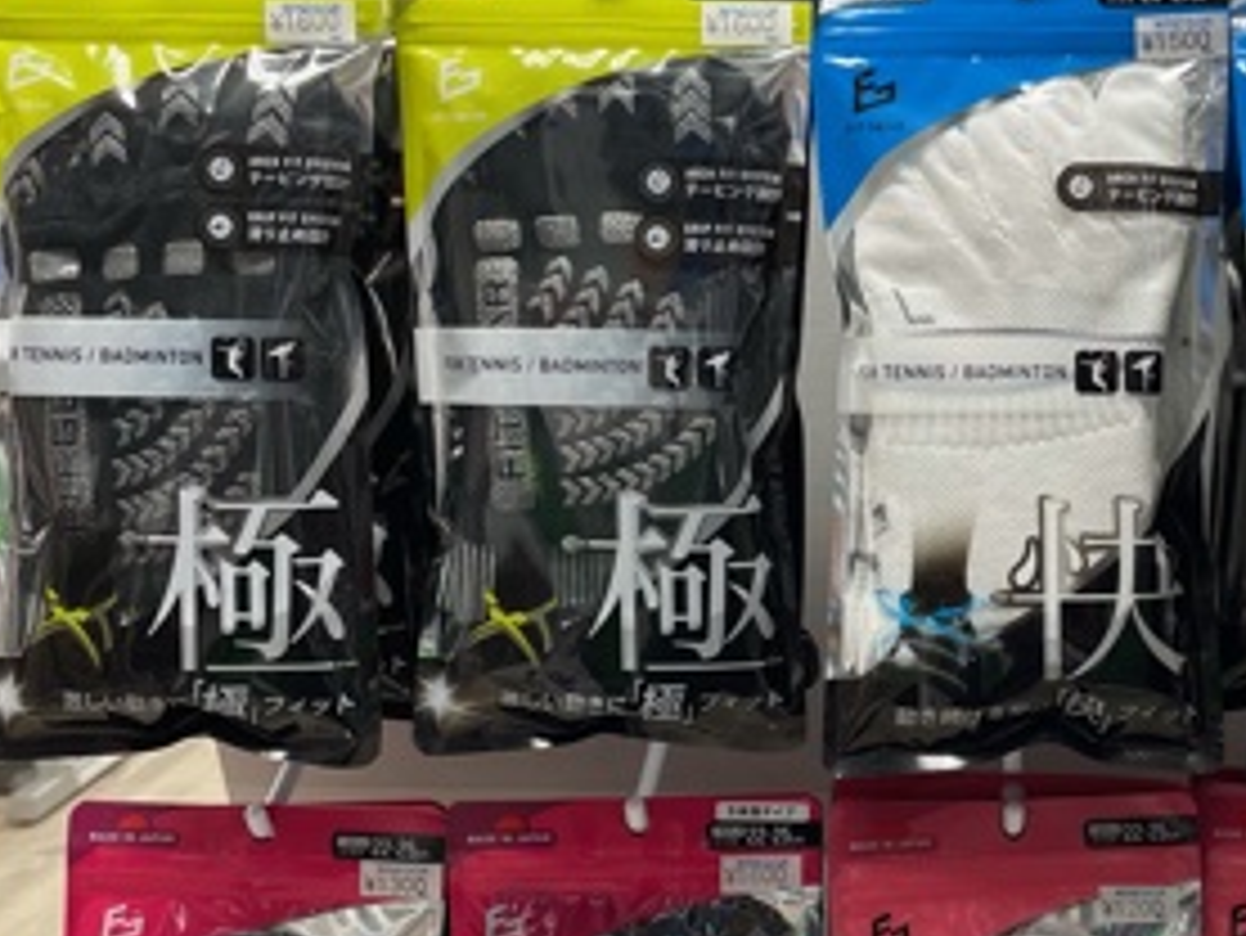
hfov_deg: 31.3
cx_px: 1008
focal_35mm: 60
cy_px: 518
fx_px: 2161
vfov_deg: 24.4
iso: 80
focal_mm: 4.2
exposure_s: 1/60
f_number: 1.6
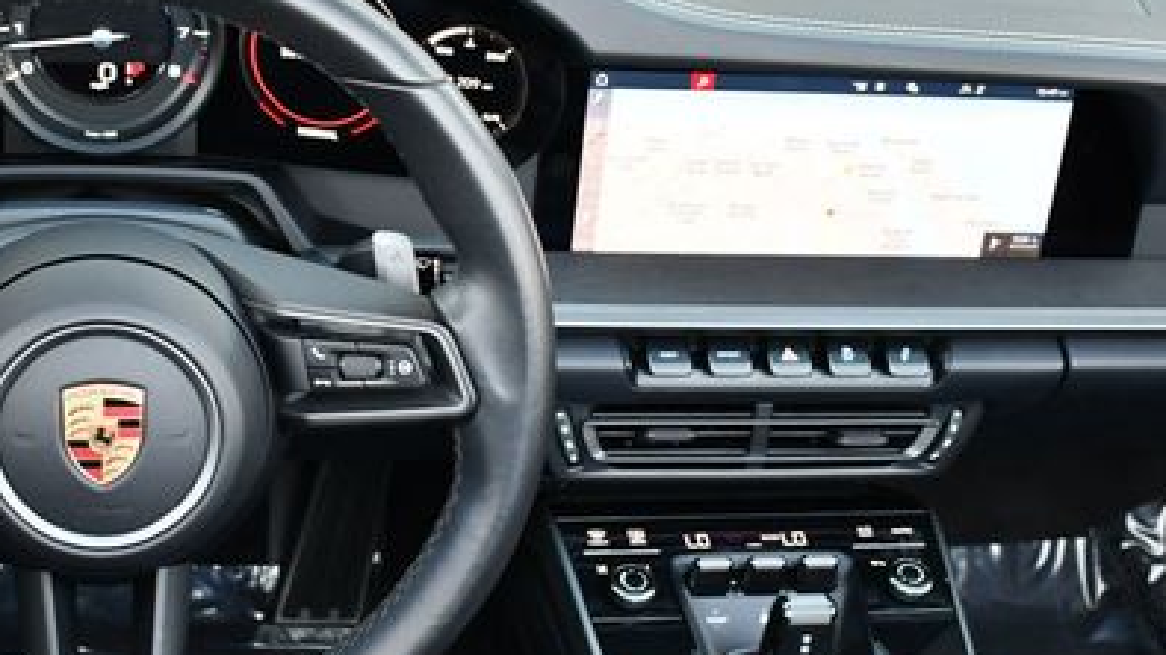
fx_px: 2102
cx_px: 490
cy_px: 384
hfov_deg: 31.0
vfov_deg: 17.7
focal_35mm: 68
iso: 800
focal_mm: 20
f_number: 3.8
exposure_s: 1/200
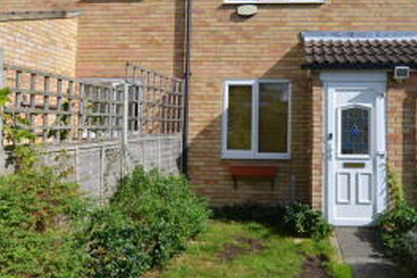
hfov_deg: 61.1
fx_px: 346
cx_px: 266
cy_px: 106
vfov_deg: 43.4
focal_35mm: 30
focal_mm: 11
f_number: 8
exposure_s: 1/250
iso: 100
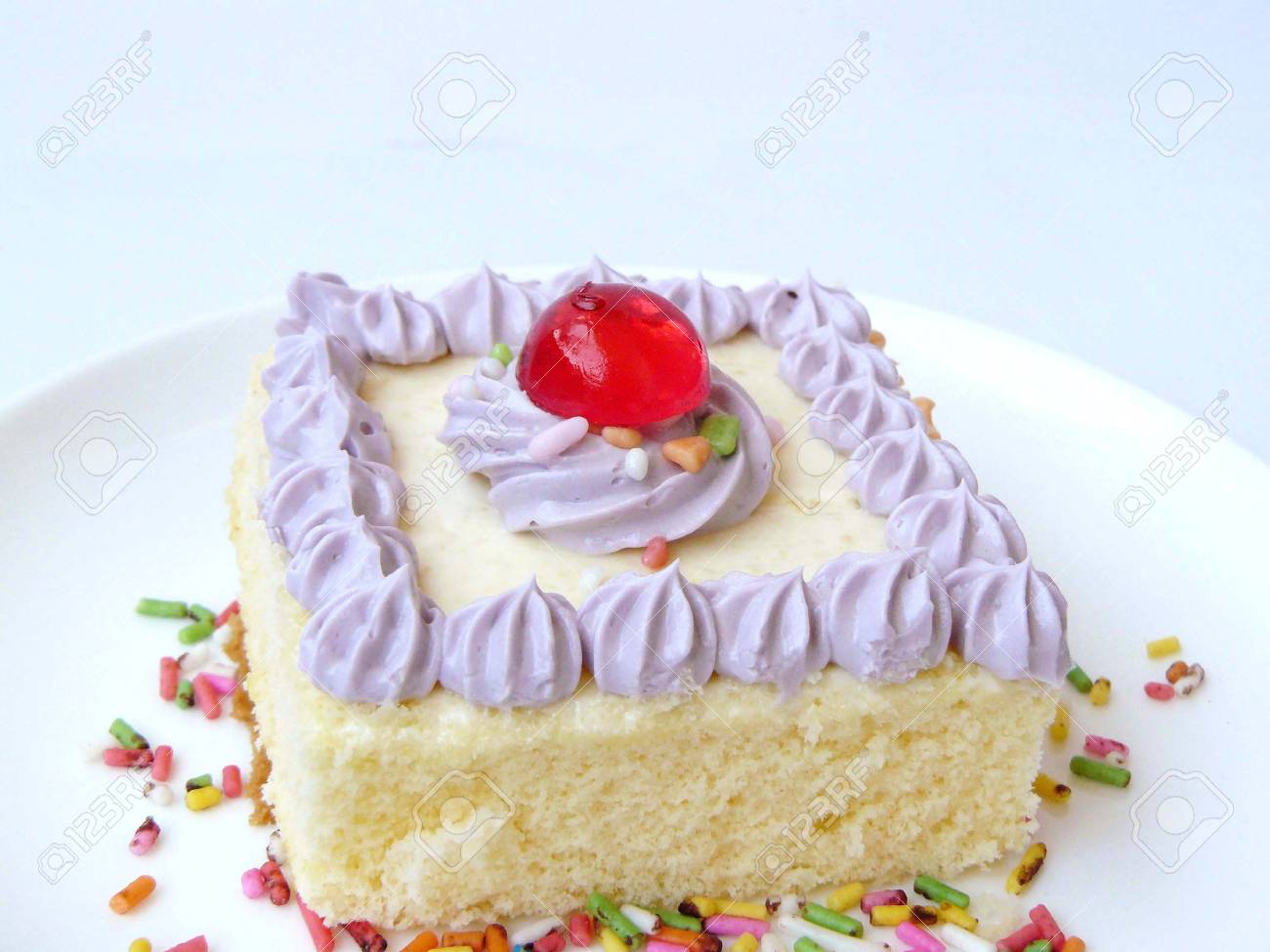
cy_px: 476
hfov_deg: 34.3
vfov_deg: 26.1
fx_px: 2055
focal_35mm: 56
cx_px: 635
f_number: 4
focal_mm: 9.3
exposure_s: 1/125
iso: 200
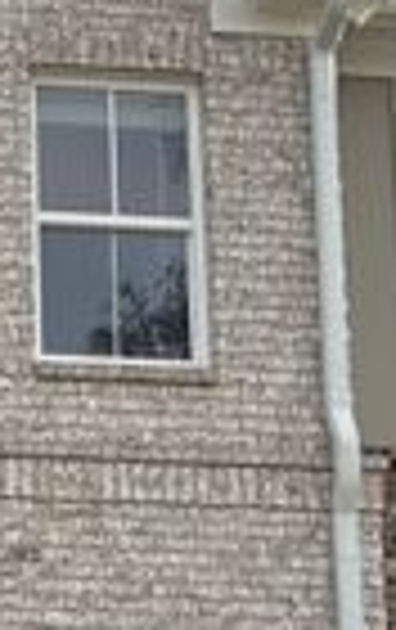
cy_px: 605
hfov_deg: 9.2
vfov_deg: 15.7
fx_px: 2253
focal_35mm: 131
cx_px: -490
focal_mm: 5.96
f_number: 1.6
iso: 50
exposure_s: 1/2062
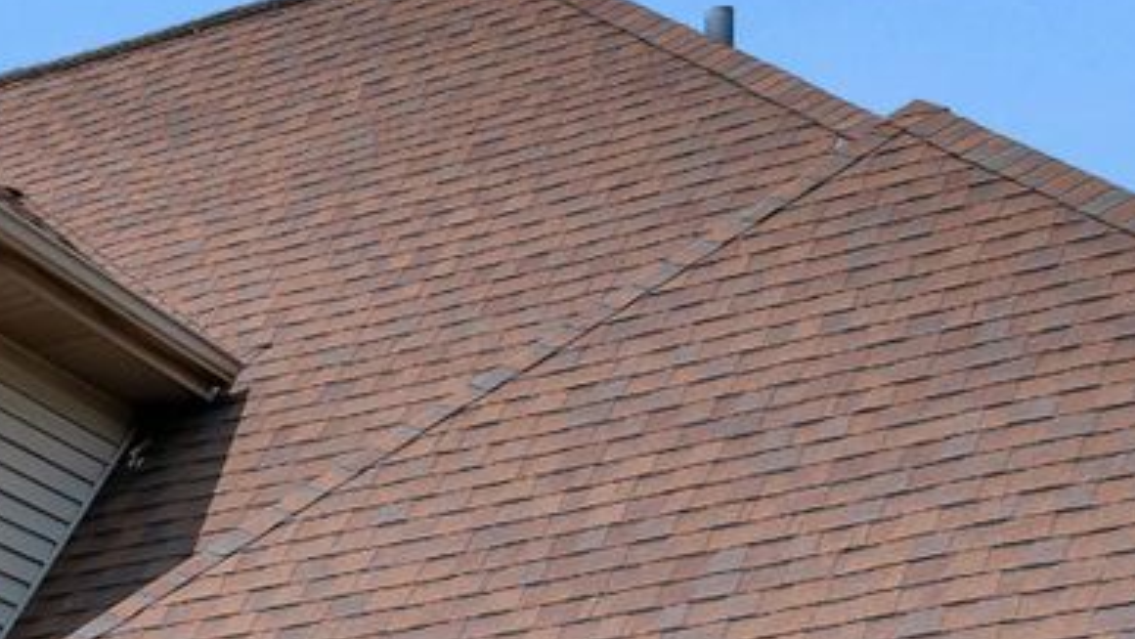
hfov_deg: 16.1
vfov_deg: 9.0
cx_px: -298
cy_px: 1260
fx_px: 3823
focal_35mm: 127
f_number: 9
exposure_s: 1/800
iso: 320
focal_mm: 29
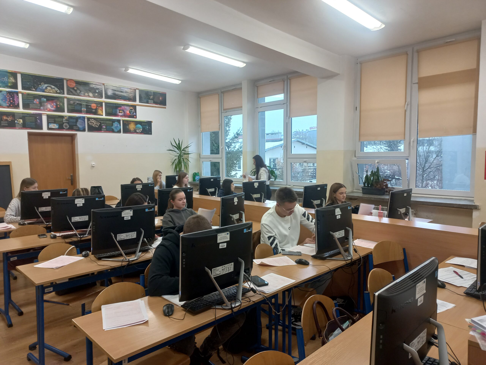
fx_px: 351
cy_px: 182
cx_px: 243
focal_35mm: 25
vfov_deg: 54.9
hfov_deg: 69.4
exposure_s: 1/50
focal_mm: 4.6
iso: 125
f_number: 1.8
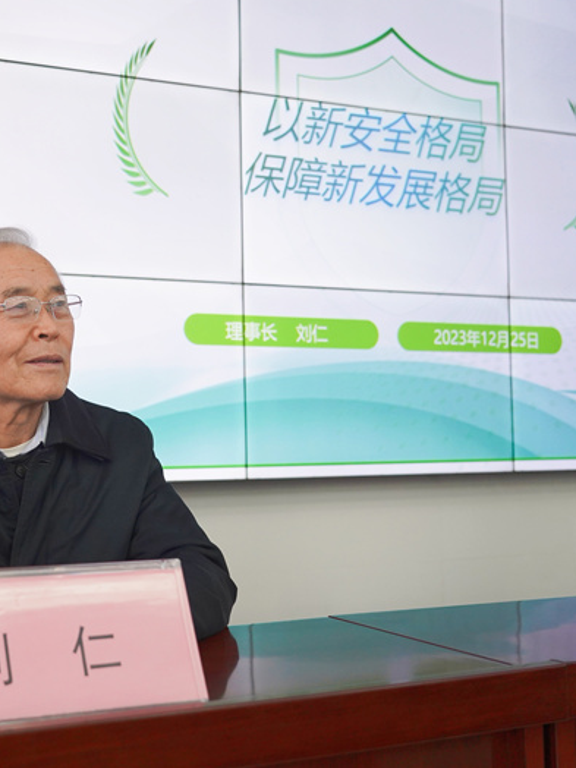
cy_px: 380
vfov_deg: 42.9
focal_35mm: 44
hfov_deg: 31.5
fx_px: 976
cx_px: 69
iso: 1250
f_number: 4
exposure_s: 1/160
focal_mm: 30
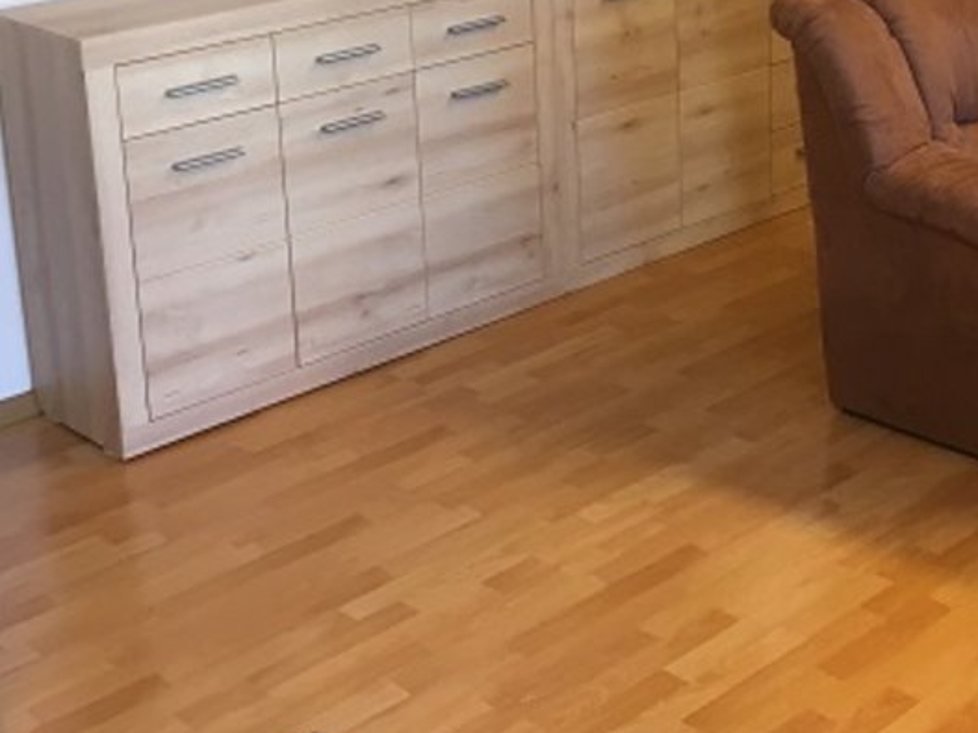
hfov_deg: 28.6
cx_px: 817
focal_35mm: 66
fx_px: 1864
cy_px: 74
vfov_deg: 21.7
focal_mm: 4.15
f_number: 2.2
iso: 40
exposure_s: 1/33
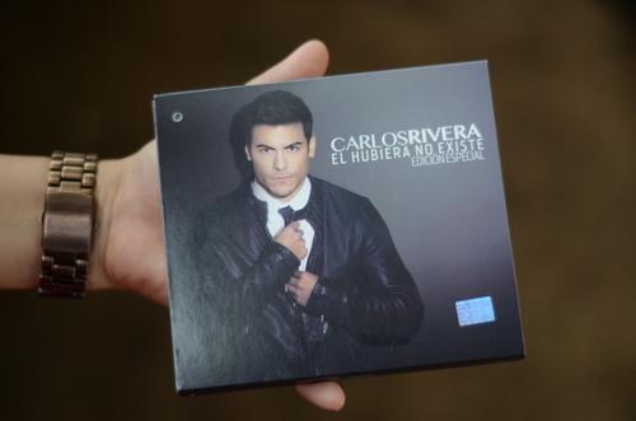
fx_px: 1322
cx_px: 318
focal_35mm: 75
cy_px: 210
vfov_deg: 18.1
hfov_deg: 27.0
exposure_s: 1/640
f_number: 1.8
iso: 200
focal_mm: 50
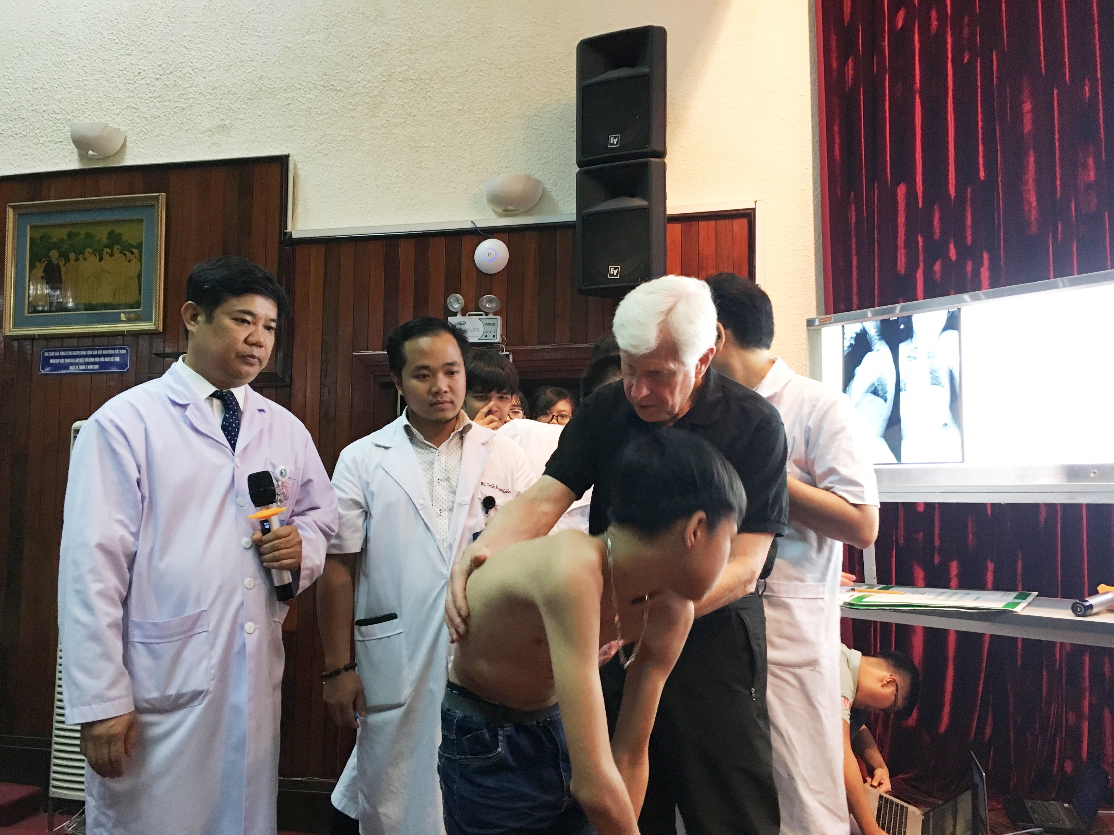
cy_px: 418
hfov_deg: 61.7
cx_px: 557
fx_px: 933
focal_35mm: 29
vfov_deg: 48.2
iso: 200
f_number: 2.2
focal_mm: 4.15
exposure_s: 1/33
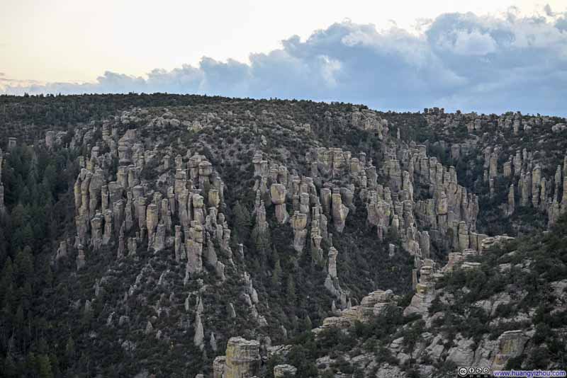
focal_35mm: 70
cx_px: 284
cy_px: 189
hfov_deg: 28.8
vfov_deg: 19.5
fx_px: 1103
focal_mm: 70
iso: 280
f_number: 4
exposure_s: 1/80
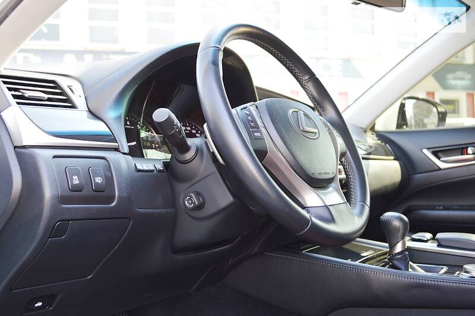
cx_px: 238
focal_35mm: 36
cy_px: 158
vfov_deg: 36.8
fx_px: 475
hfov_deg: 53.2
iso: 400
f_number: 4.5
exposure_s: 1/80
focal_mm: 24
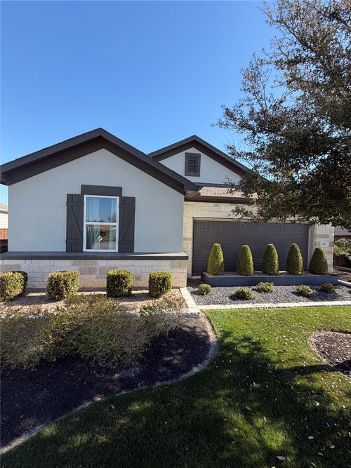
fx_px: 189
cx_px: 176
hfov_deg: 85.7
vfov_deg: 102.1
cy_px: 234
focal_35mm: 14
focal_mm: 2.22
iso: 40
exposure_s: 1/585
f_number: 2.2
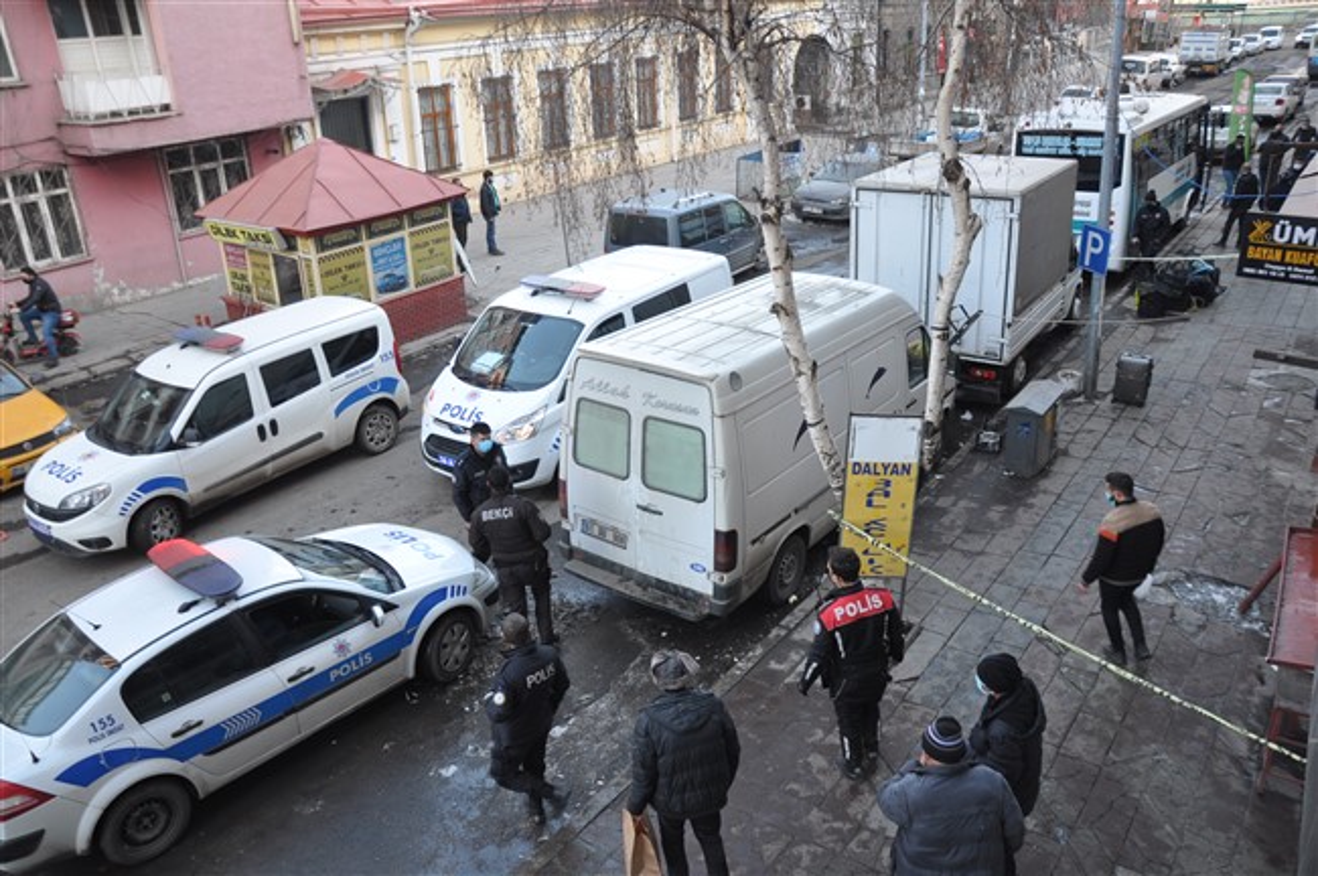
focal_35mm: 27
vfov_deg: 47.8
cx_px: 659
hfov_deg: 67.4
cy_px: 438
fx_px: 987
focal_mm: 18
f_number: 4
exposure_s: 1/60
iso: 200
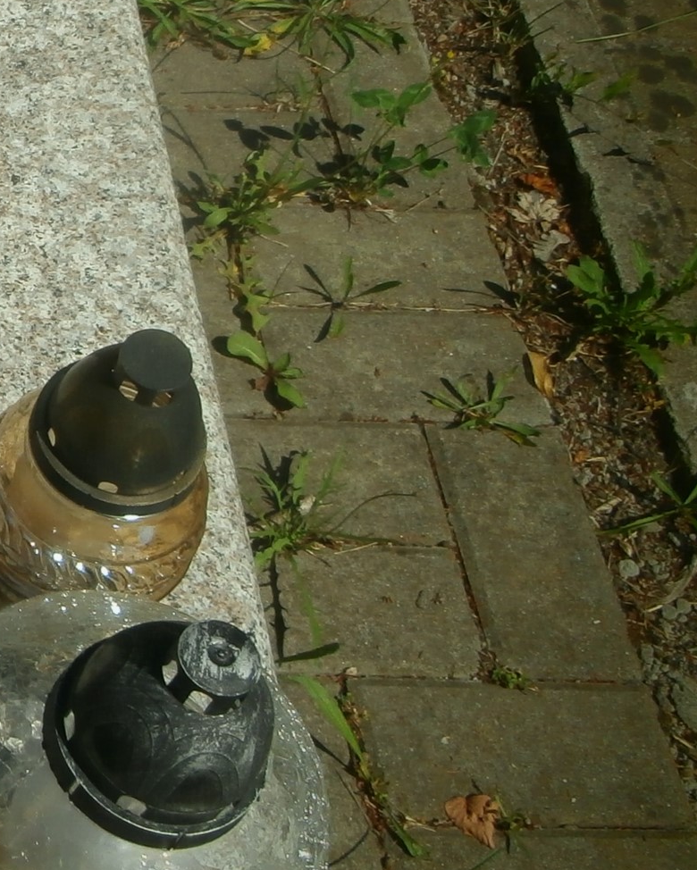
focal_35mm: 72
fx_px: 1855
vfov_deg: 26.1
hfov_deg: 18.2
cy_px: 233
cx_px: -432
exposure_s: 1/320
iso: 100
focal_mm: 4.2
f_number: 7.9
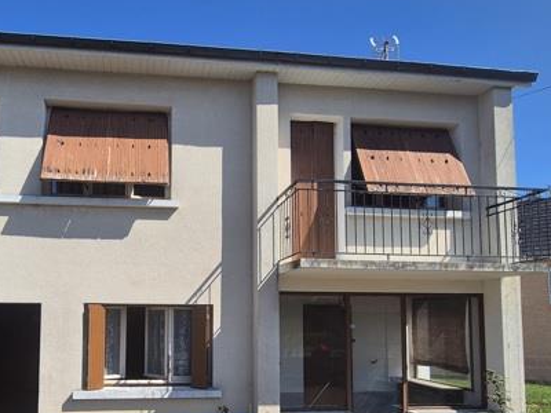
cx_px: 190
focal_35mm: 26
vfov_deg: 51.7
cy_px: 288
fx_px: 414
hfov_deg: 65.8
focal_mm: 2.2
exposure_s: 1/1776
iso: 50
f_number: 2.2
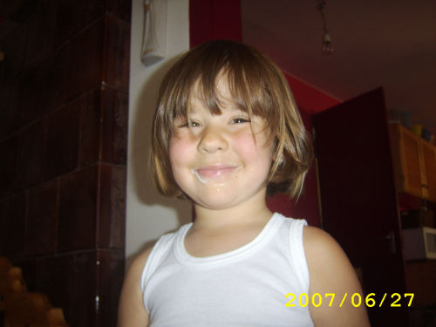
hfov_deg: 58.4
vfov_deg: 45.4
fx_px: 390
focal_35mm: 31
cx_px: 218
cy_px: 164
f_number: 2.7
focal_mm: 8.13
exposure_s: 1/30
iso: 141
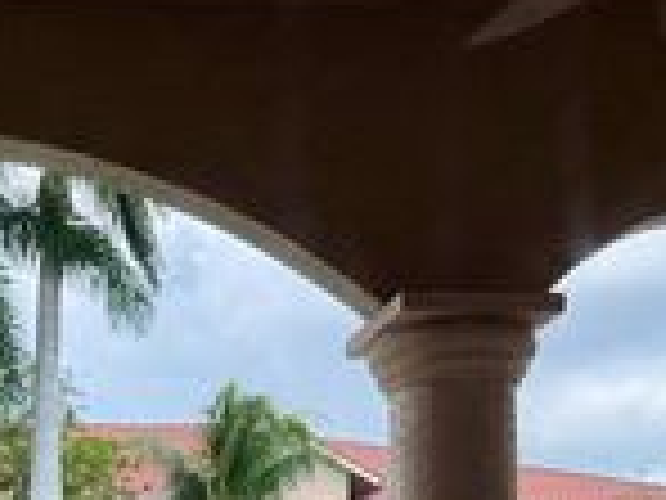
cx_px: -58
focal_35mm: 81
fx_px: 1558
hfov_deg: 22.8
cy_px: 791
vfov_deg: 16.3
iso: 100
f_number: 1.78
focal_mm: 6.76
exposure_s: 1/757
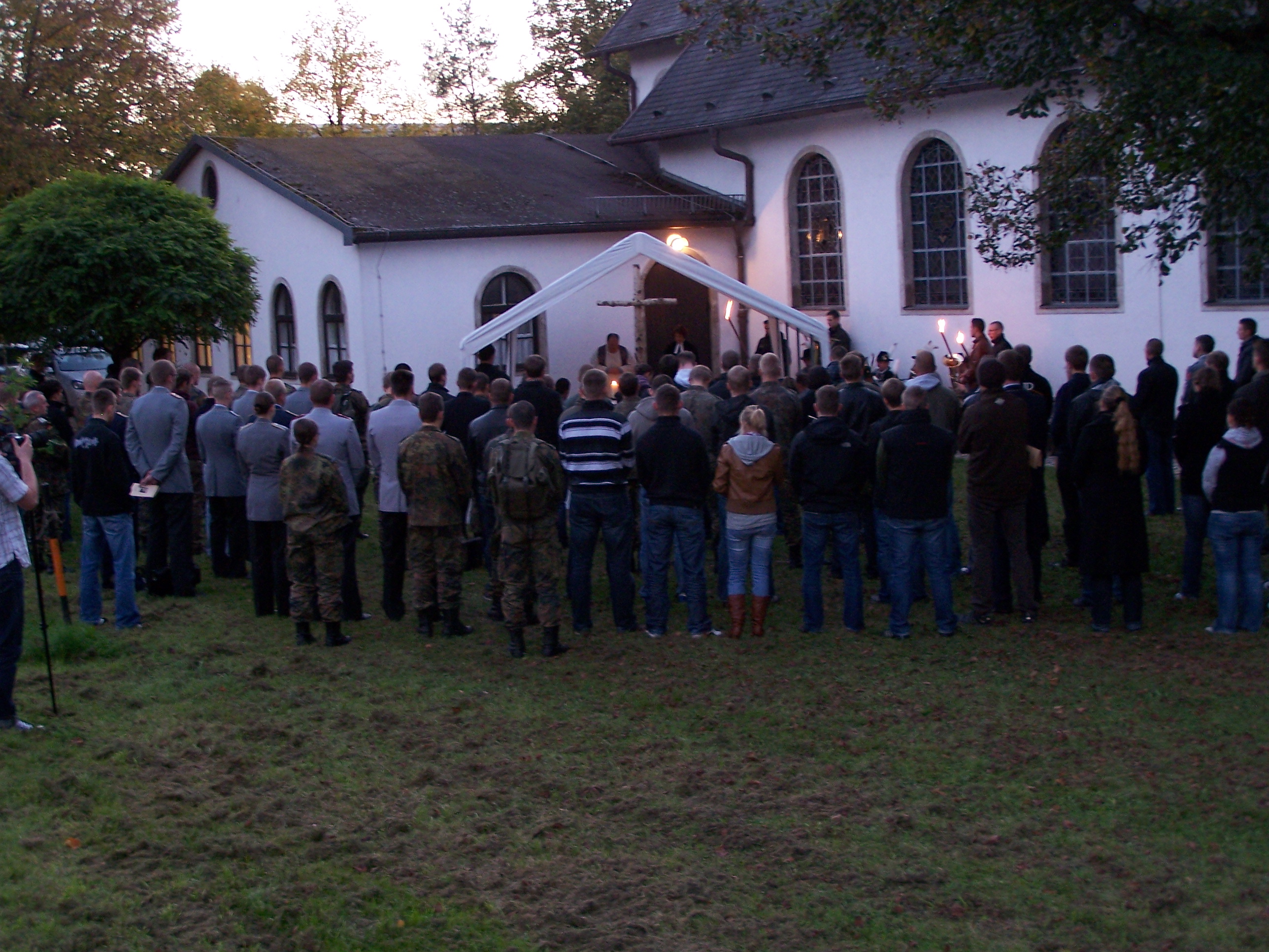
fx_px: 2053
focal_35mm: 56
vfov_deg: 26.1
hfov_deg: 34.3
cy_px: 476
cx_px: 634
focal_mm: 9.3
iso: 140
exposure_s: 1/8
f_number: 3.1
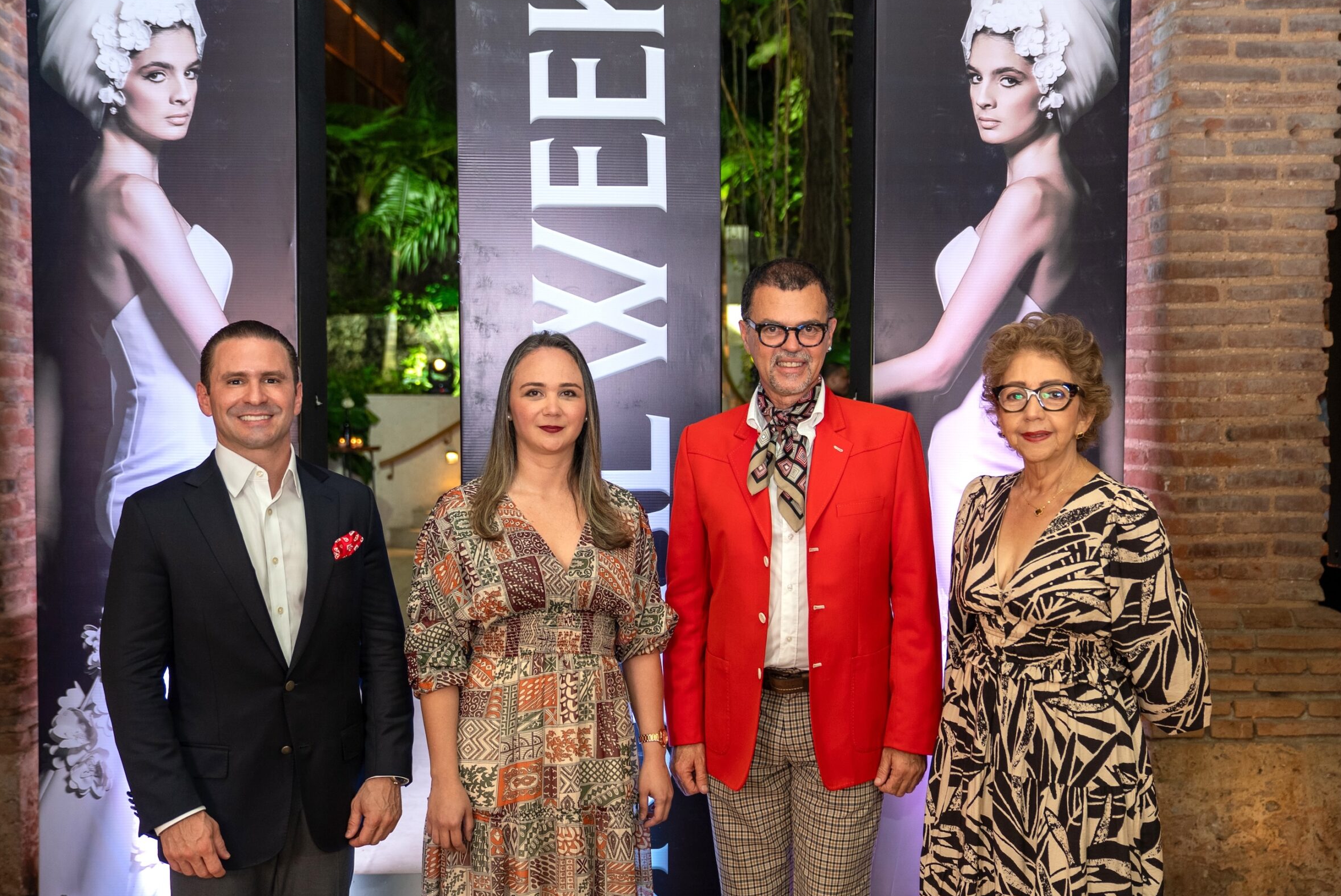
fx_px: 1342
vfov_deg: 36.9
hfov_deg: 53.1
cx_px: 621
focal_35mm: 36
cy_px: 453
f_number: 2.8
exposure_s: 1/200
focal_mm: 33
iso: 800
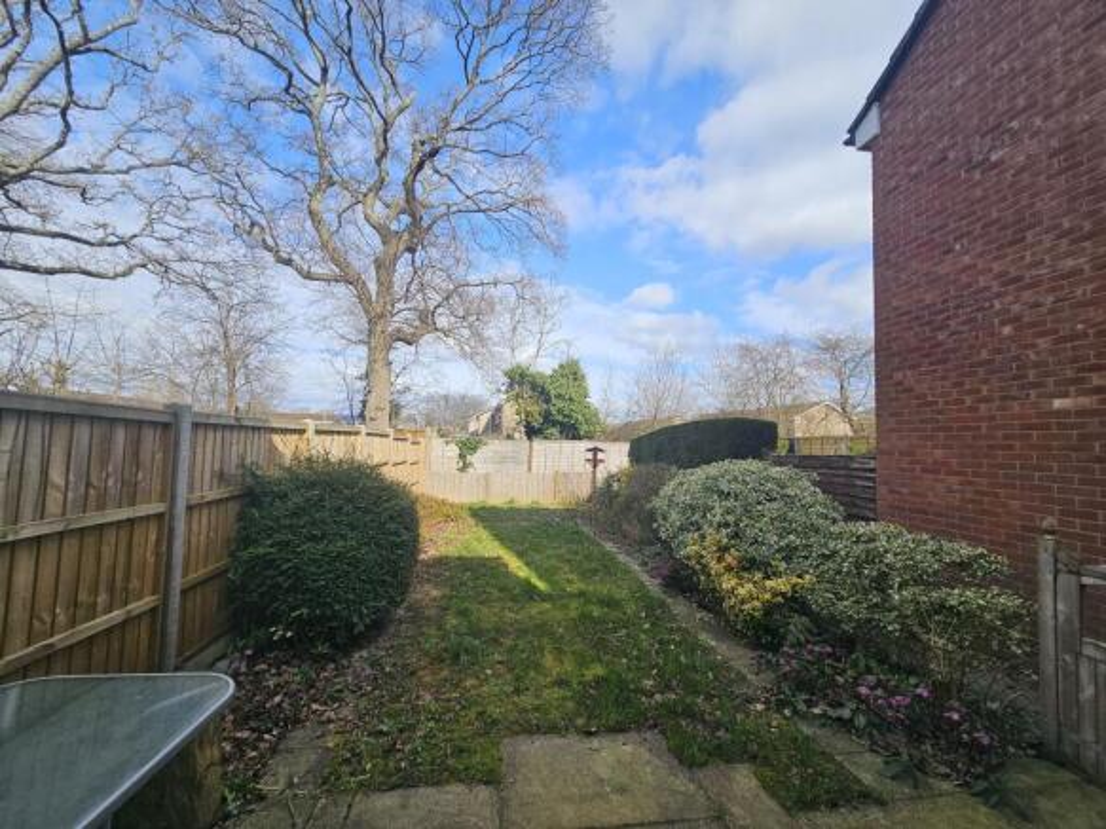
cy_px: 414
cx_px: 553
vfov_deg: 89.9
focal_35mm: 13
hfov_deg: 106.2
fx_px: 415
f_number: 2.2
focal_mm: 2.2
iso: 50
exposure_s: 1/1339
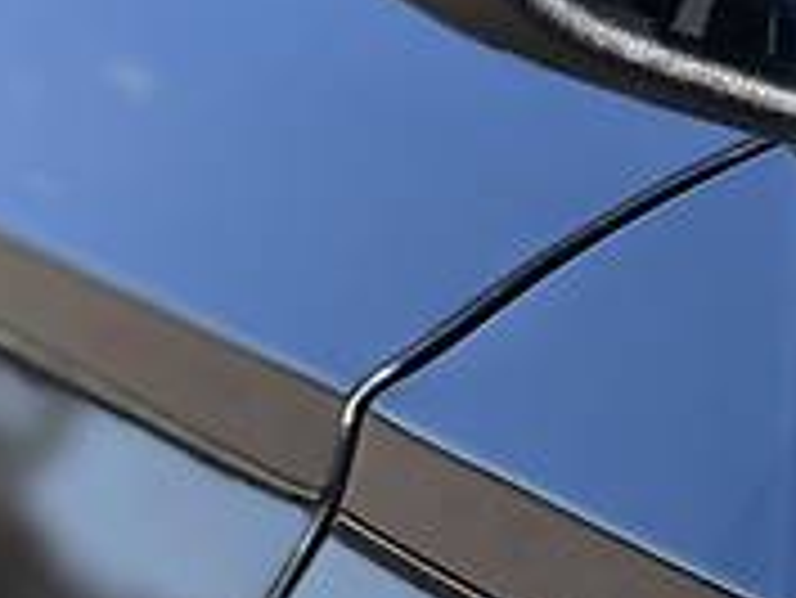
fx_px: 5408
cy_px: -396
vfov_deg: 6.2
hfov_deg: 7.9
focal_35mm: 235
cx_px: 1772
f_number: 2.4
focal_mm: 6
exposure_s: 1/552
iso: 16
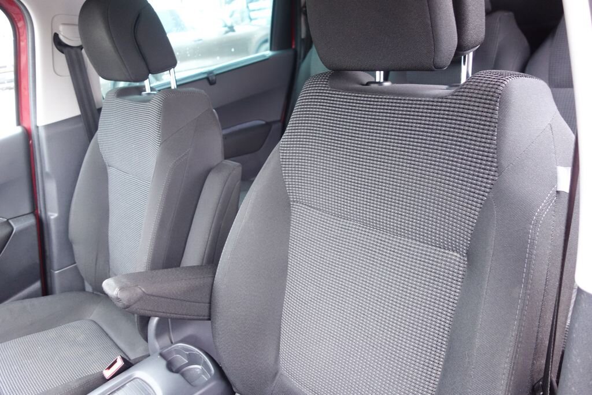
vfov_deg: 46.4
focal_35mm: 28
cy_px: 198
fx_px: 460
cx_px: 296
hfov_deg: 65.5
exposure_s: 1/30
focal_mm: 10.4
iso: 640
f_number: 1.8
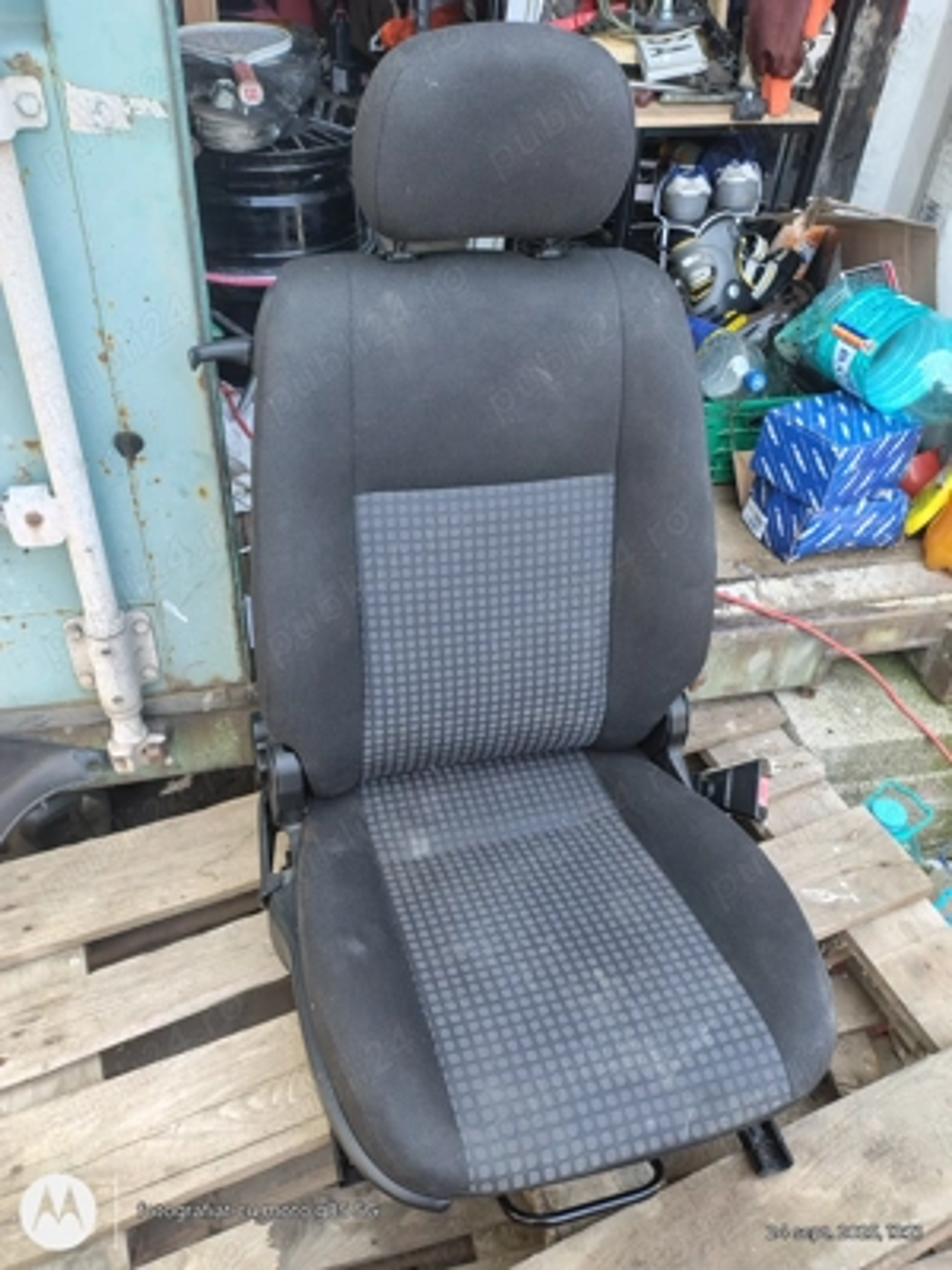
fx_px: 917
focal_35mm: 25
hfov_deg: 54.9
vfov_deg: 69.4
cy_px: 635
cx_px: 476
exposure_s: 1/50.1
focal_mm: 4.71
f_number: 1.7
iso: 180
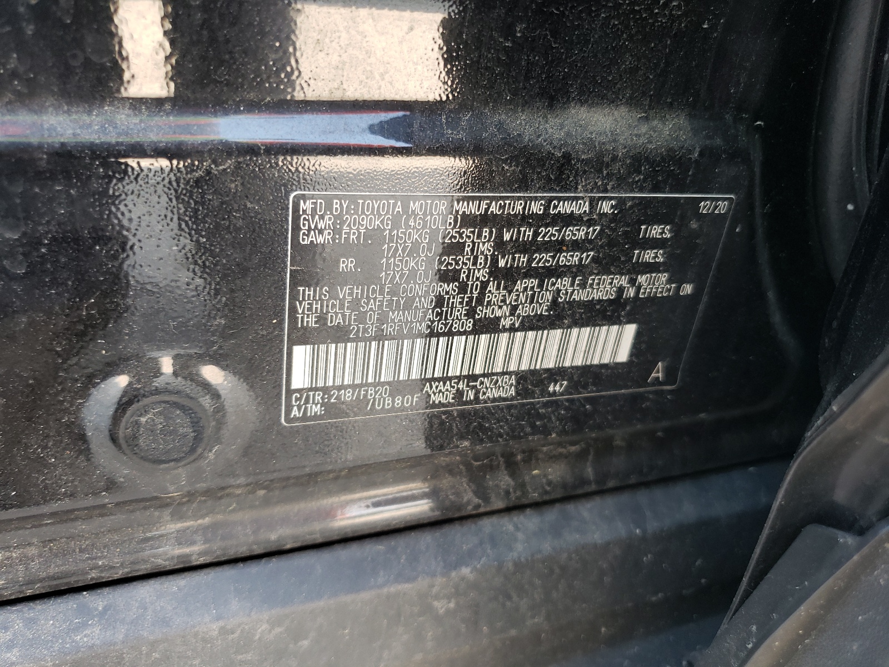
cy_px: 334
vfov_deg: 53.1
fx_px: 668
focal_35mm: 26
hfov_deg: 67.3
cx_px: 444
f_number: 1.5
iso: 72
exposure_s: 1/60.2
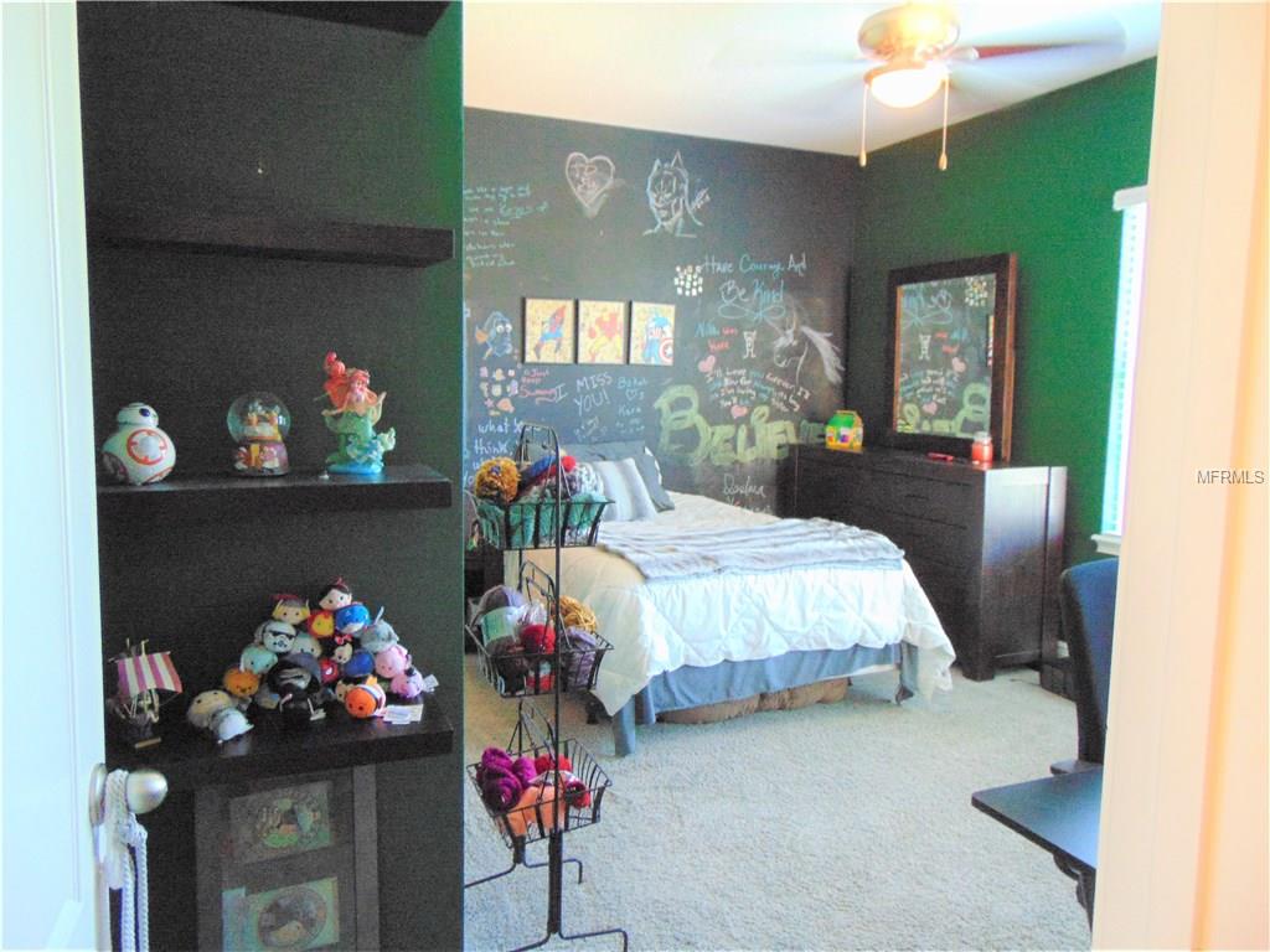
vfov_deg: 54.9
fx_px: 917
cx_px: 635
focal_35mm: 25
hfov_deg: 69.4
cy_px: 476
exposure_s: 1/20
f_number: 3
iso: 500
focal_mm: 4.5
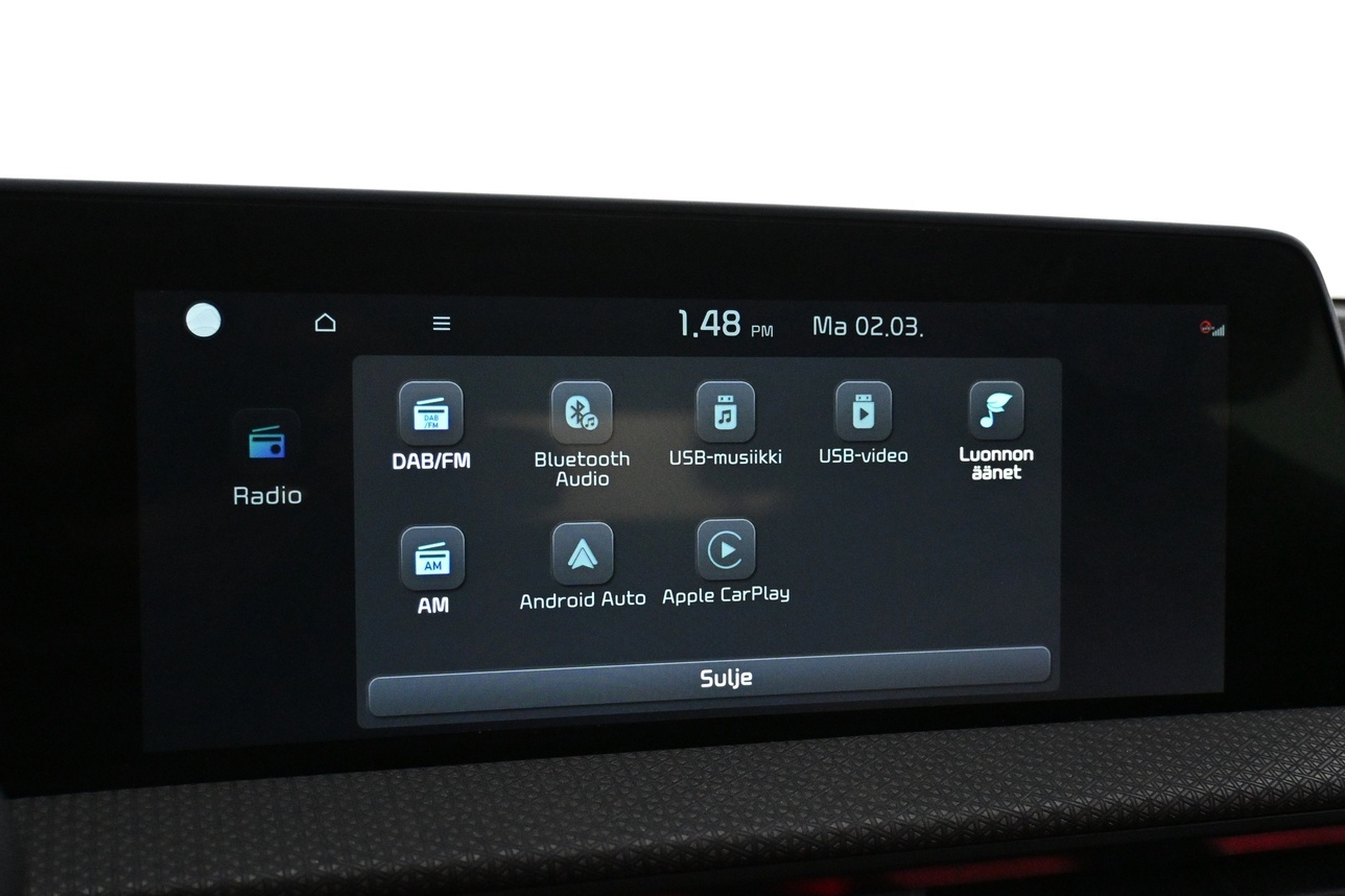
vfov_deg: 33.7
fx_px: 1480
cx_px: 654
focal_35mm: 40
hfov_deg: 48.9
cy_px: 479
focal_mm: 21
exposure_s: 1/60
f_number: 4
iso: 4000
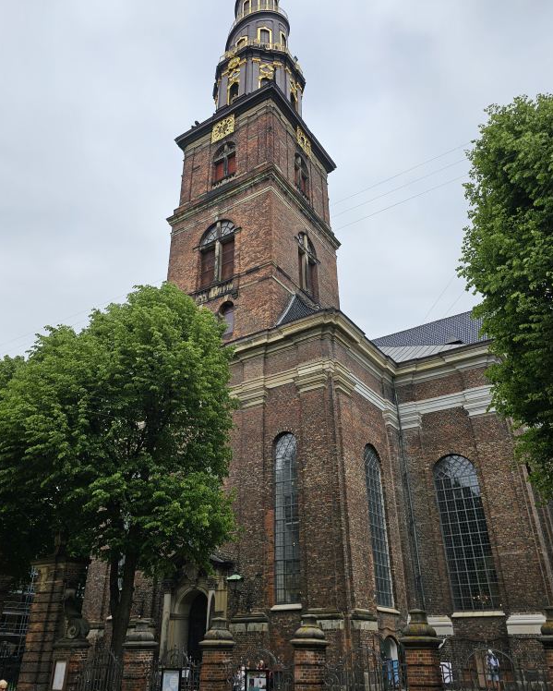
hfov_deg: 53.2
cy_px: 311
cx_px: 264
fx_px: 552
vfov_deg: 63.9
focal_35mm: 27
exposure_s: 1/1105
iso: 10
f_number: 1.7
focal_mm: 6.3
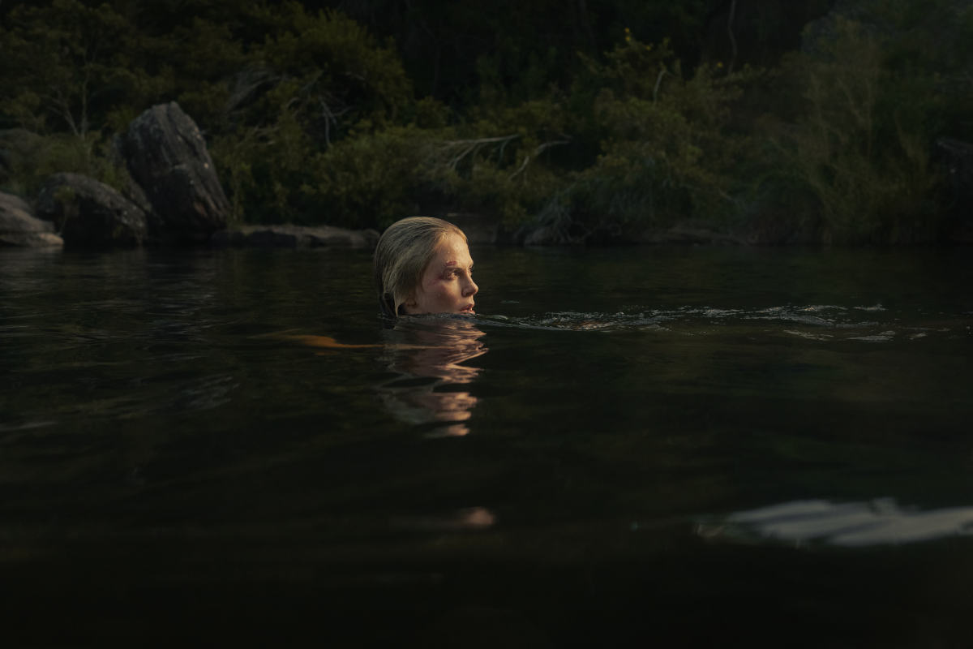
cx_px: 486
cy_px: 324
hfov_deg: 39.6
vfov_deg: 27.0
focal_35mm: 50
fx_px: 1351
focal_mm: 50
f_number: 6.3
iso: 1600
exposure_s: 1/1600
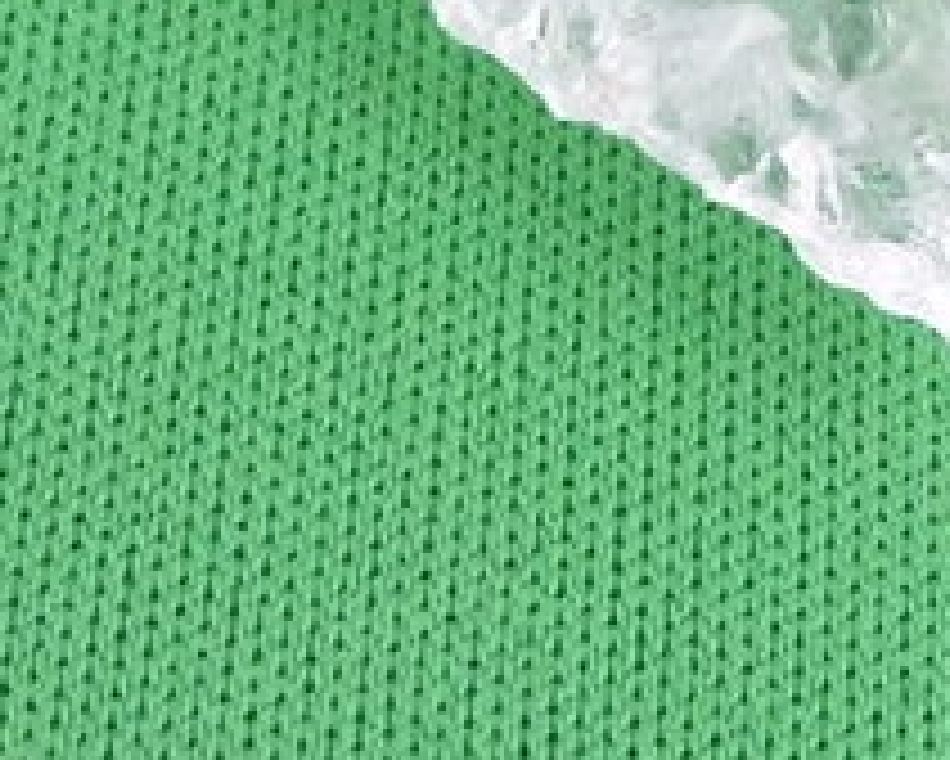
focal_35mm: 125
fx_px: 3516
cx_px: 705
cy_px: -126
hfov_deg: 15.3
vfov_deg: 12.1
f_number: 3.8
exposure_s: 1/100
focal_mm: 6.3
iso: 800
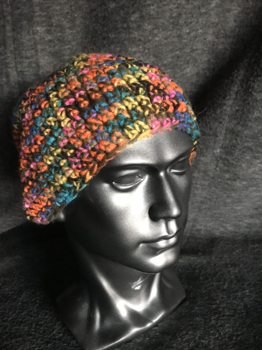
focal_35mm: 28
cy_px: 175
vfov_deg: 63.4
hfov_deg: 49.7
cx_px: 131
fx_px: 283
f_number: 1.8
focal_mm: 3.99
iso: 200
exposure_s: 1/15
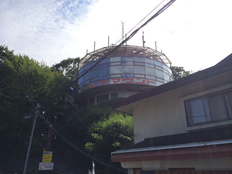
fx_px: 201
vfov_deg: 46.8
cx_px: 116
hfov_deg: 60.0
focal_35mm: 30
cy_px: 87
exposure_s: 1/3425
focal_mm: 4.12
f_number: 2.2
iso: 40
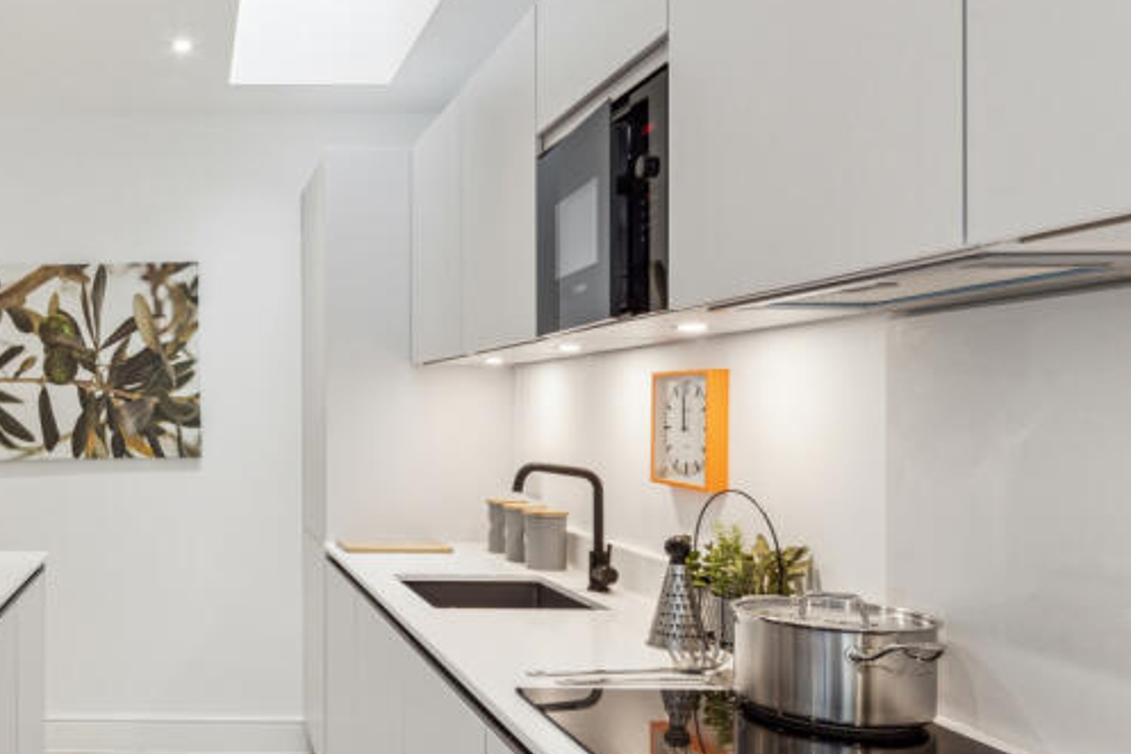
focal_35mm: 33
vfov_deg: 39.9
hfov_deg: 52.1
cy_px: 400
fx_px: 1036
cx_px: 168
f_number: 11
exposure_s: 1/20
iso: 400
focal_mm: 16
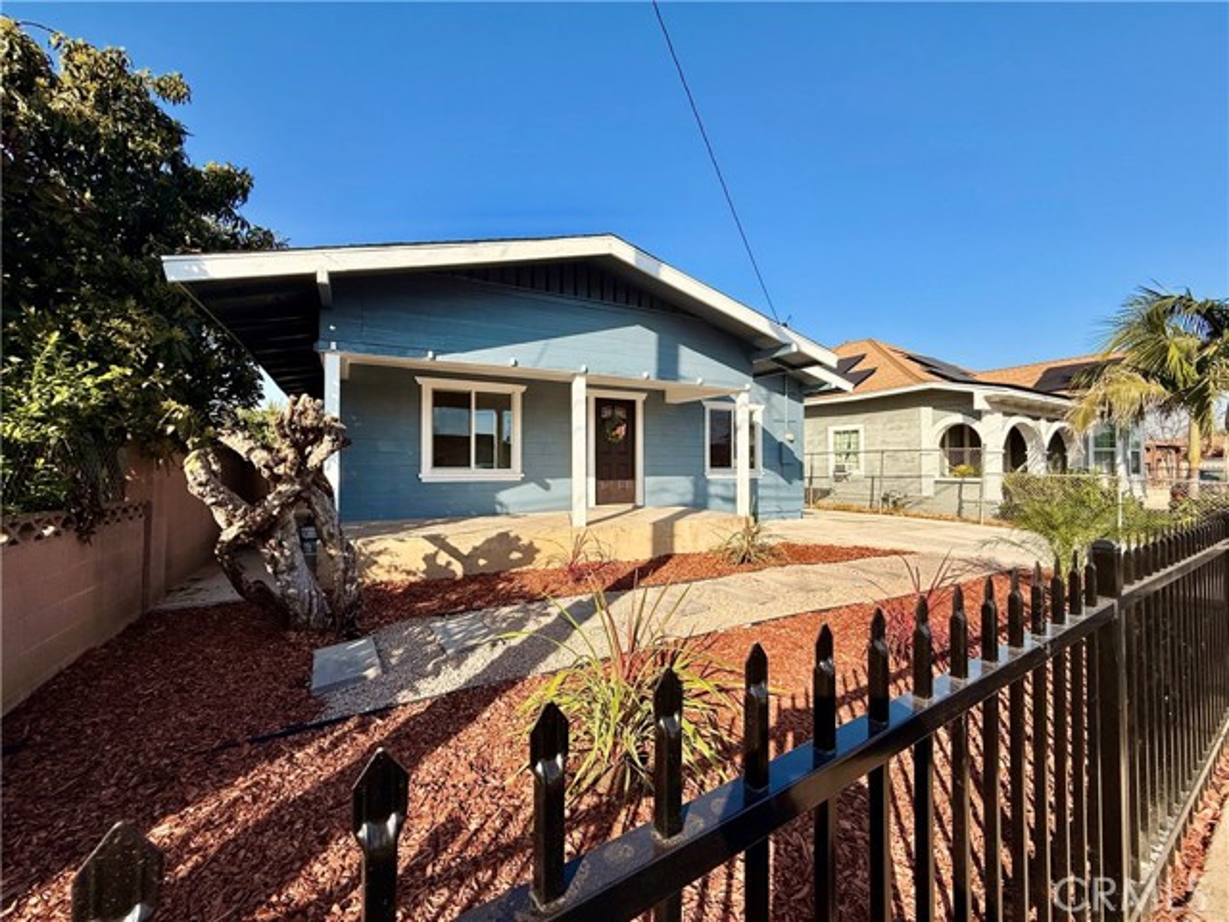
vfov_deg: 85.7
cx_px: 614
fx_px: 497
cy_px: 461
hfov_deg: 102.1
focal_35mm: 14
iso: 50
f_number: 2.2
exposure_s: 1/2092
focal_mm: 2.22
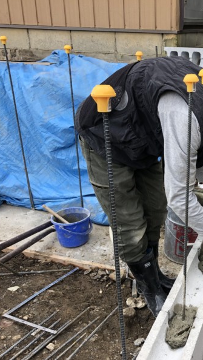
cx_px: 205
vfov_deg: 49.4
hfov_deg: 27.3
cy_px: 179
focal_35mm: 41
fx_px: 392
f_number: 1.8
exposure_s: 1/120
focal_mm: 3.99
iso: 25
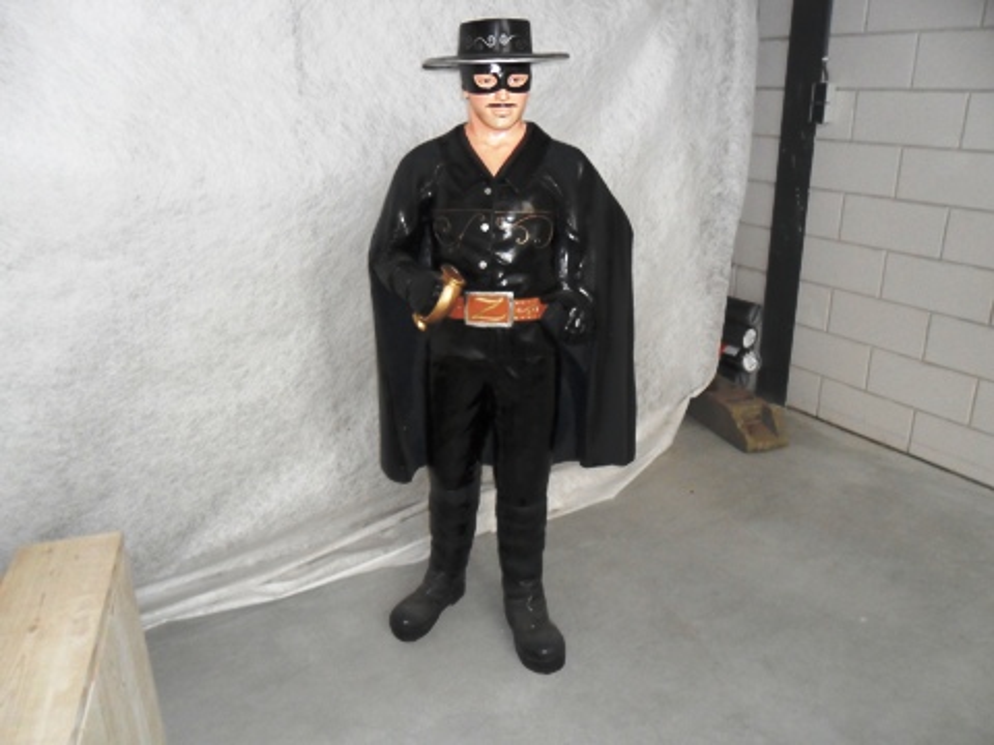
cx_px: 497
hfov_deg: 65.3
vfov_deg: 51.4
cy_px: 372
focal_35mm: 27
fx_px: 775
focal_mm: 4.9
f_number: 3.5
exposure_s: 1/45
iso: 320
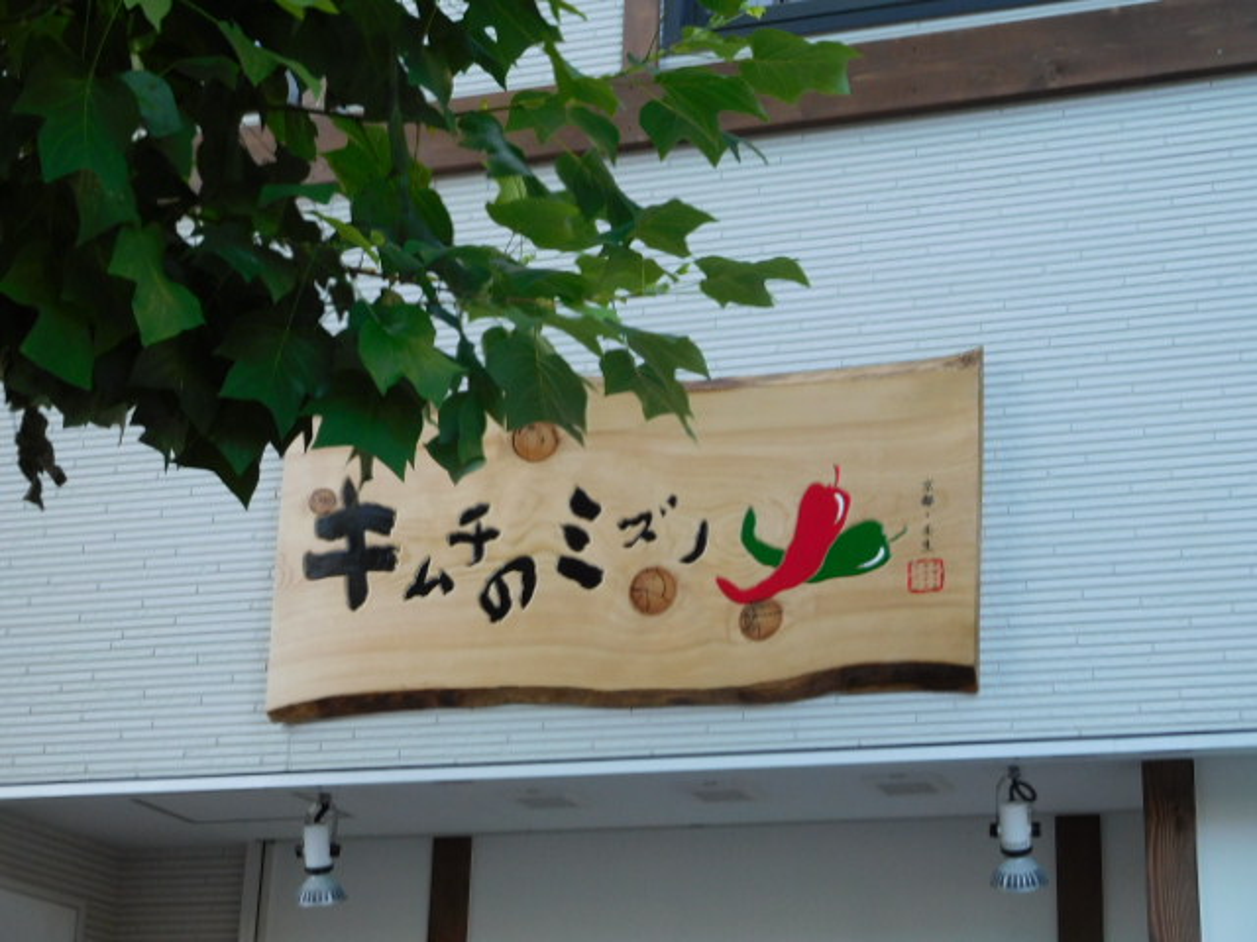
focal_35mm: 70
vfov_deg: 21.0
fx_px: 2542
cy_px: 471
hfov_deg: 27.8
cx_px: 628
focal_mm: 12.5
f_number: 4.5
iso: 125
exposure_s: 1/40
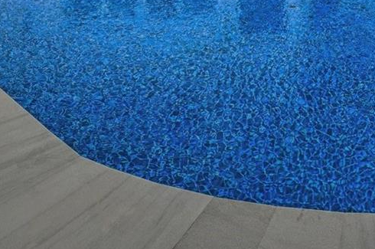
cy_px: -148
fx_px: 510
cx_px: 329
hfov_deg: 38.0
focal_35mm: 49
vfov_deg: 21.7
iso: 100
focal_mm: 15
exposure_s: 1/800
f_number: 8
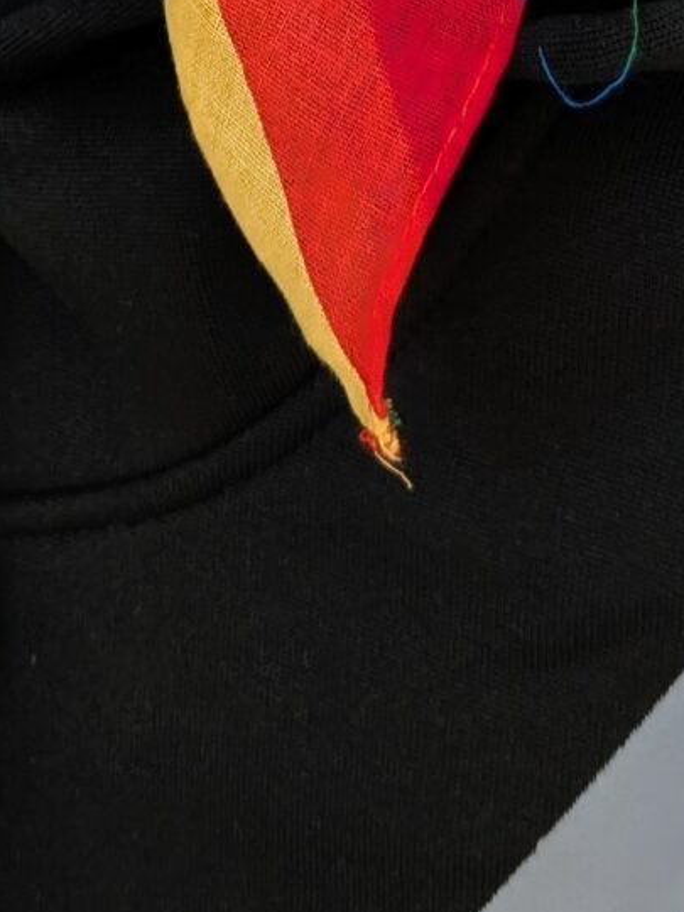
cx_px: -32
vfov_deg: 14.0
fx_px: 3372
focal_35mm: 128
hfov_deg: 11.4
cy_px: -630
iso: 64
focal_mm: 4.38
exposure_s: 1/410
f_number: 1.73
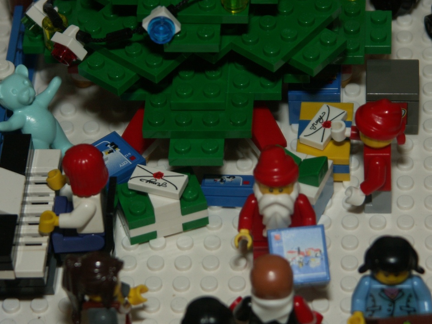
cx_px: 223
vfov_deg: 8.0
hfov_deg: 10.7
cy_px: 166
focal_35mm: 185
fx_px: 2310
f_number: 3.2
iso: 100
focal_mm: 36.93
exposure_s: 1/125
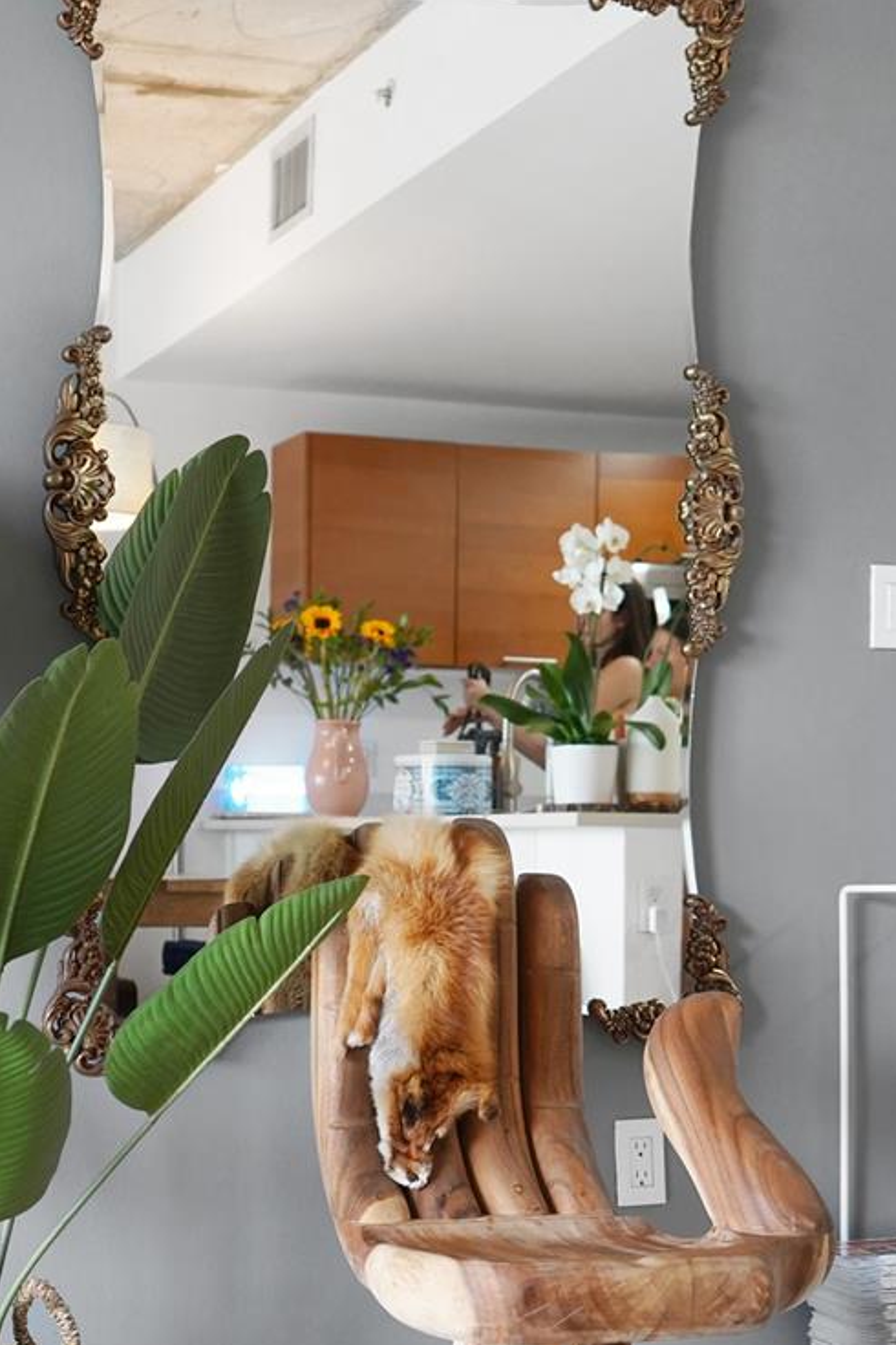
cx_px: 291
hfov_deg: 21.8
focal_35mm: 62
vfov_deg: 32.1
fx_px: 2314
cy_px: 919
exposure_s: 1/160
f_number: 4
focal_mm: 38
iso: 1600
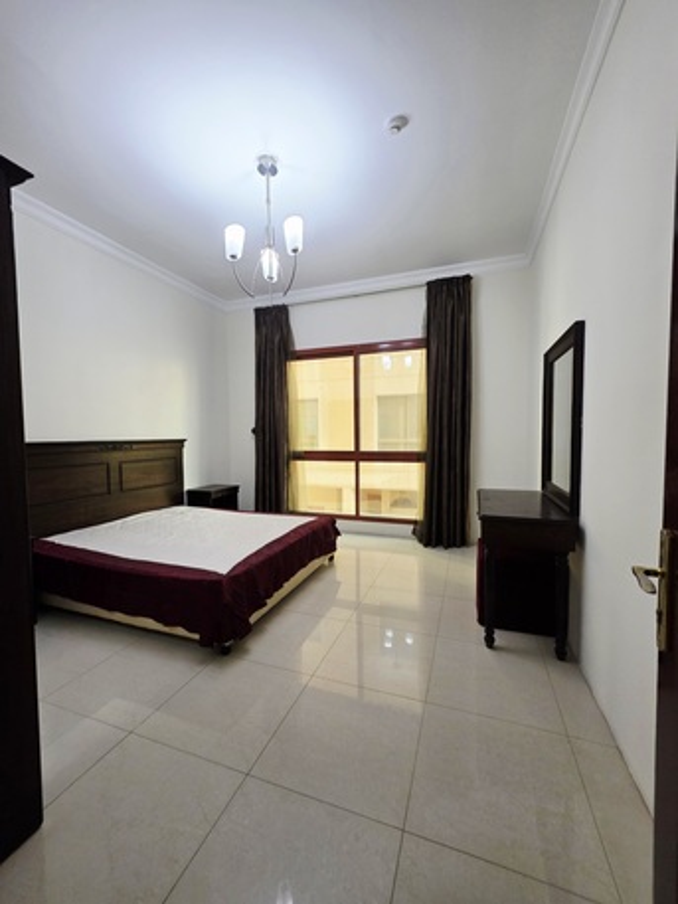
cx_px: 339
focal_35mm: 13
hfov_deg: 89.9
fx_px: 339
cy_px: 452
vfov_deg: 106.2
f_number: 1.9
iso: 200
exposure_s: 1/101
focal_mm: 2.2
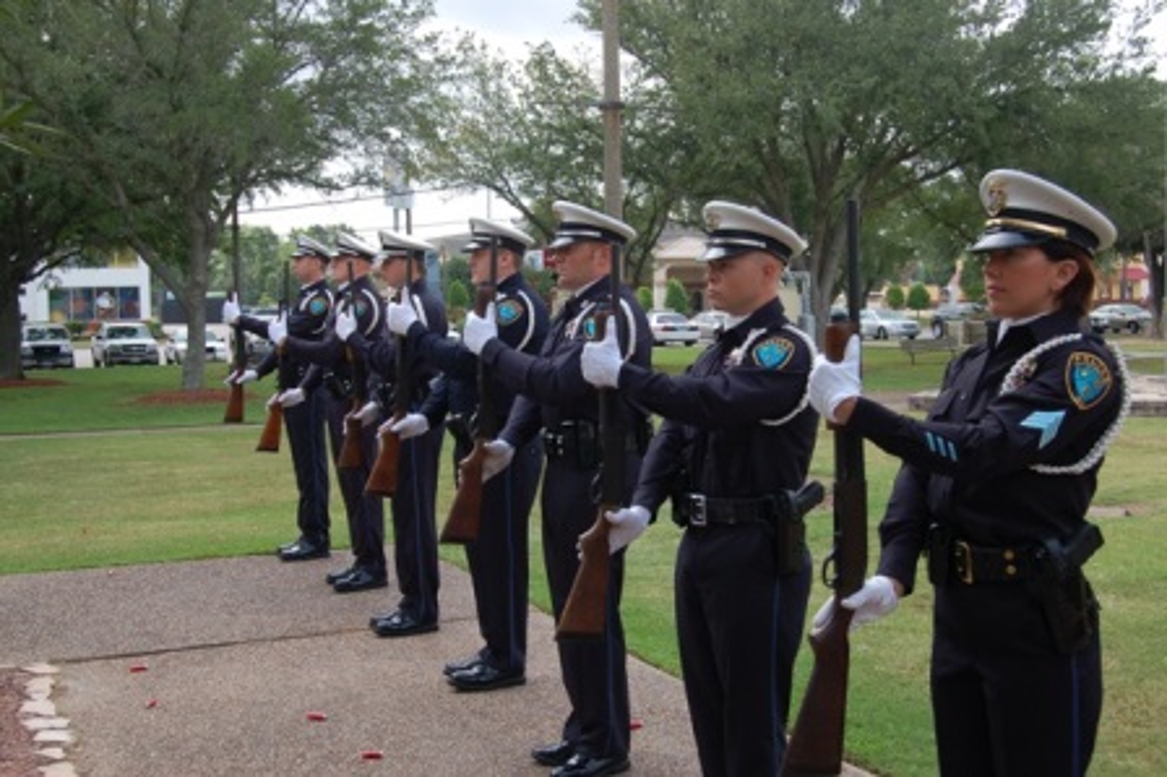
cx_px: 584
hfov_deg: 42.4
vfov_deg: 28.9
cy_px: 388
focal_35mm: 46
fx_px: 1506
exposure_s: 1/200
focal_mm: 31
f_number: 7.1
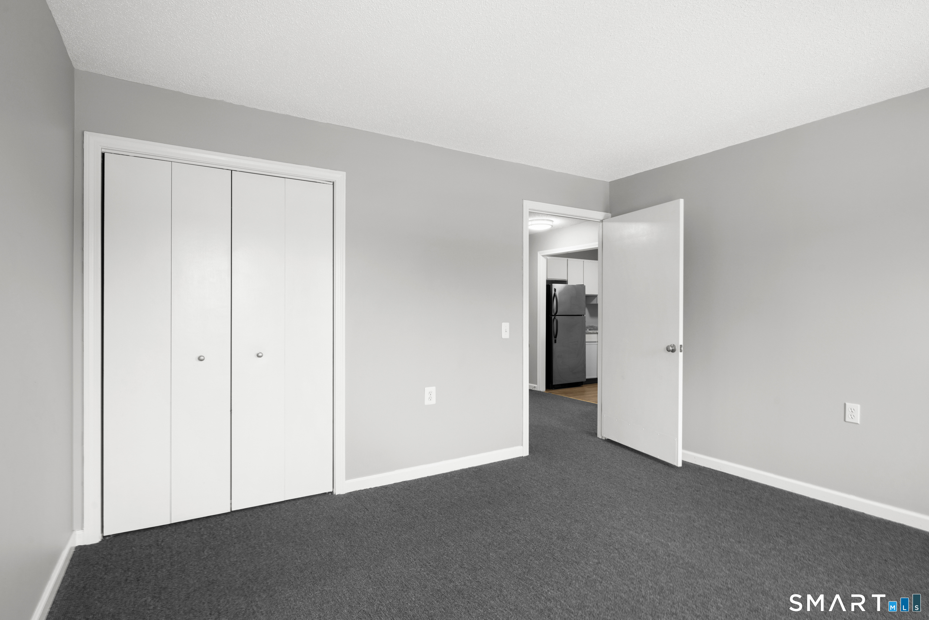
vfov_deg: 66.0
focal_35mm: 18
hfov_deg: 88.4
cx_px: 464
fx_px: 477
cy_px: 310
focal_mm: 18.5
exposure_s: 1/5
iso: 320
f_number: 9
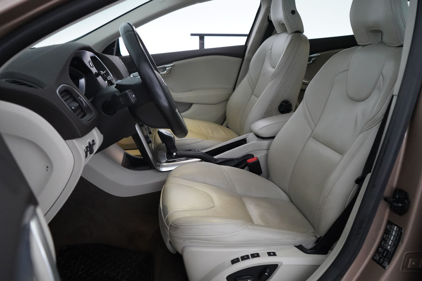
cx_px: 211
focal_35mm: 28
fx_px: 328
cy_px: 140
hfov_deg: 65.5
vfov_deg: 46.4
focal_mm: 28
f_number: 3.5
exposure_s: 1/160
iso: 10000
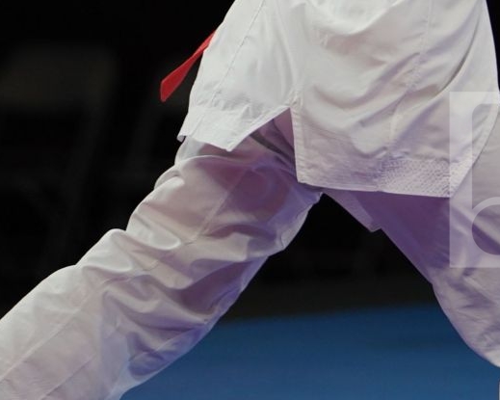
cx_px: 539
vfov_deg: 2.7
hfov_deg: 3.4
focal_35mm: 573
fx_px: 8478
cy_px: -163
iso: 1250
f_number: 2.8
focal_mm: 176
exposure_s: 1/1000
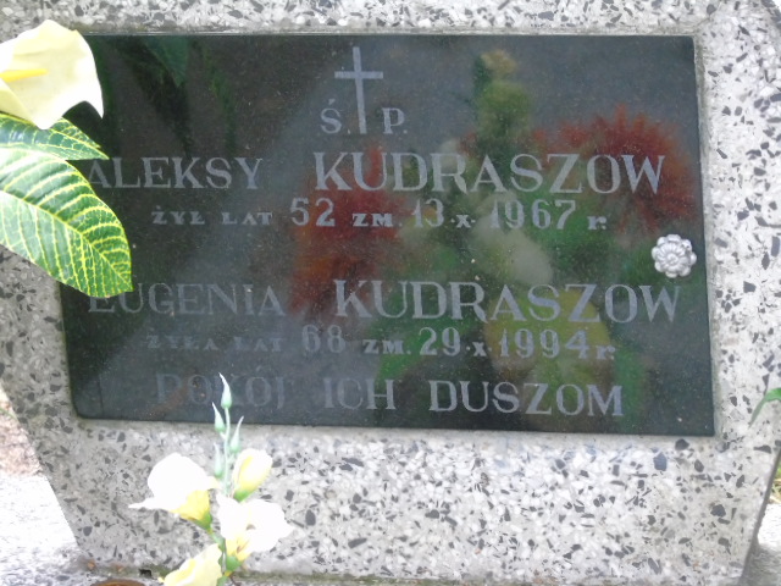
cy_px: 293
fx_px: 3655
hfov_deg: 12.2
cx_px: 390
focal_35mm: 162
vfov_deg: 9.2
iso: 800
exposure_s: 1/40
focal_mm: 29
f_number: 4.9
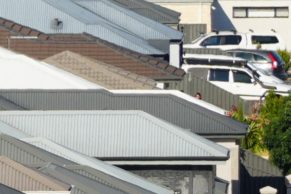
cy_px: -283
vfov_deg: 0.8
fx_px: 13600
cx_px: -365
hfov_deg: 1.2
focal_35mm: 1683
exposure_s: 1/500
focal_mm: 156
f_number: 5.6
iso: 100
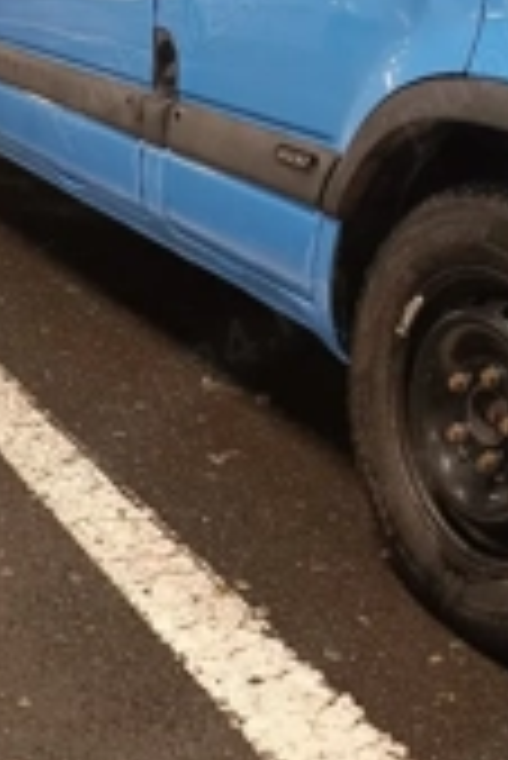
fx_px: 1246
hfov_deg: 23.0
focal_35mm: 59
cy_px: 85
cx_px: 279
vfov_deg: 32.3
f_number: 1.65
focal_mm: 6.14
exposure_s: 1/25
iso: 1904
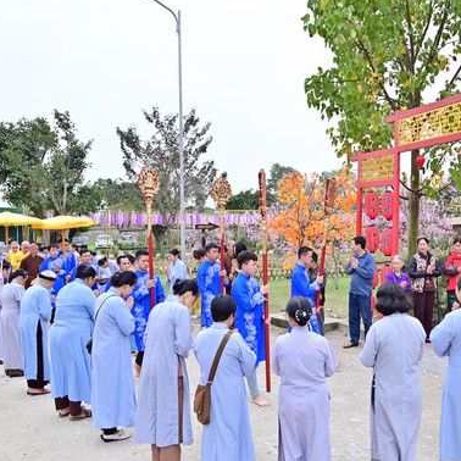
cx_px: 311
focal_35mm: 35
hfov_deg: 46.4
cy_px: 220
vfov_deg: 47.2
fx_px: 527
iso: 160
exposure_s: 1/400
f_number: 5.6
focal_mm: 24
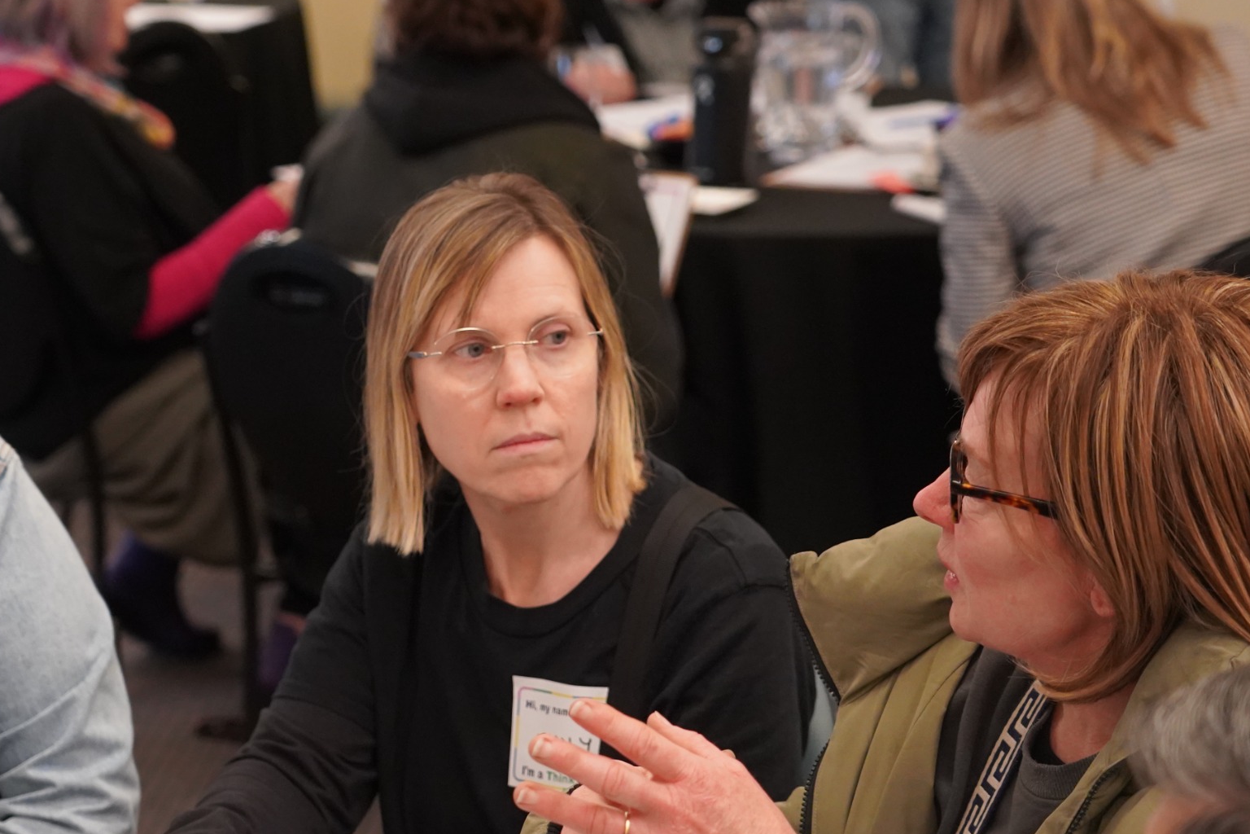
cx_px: 436
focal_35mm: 110
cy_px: 437
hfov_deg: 18.5
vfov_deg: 12.5
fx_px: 3819
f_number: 4
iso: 4000
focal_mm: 66
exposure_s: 1/160
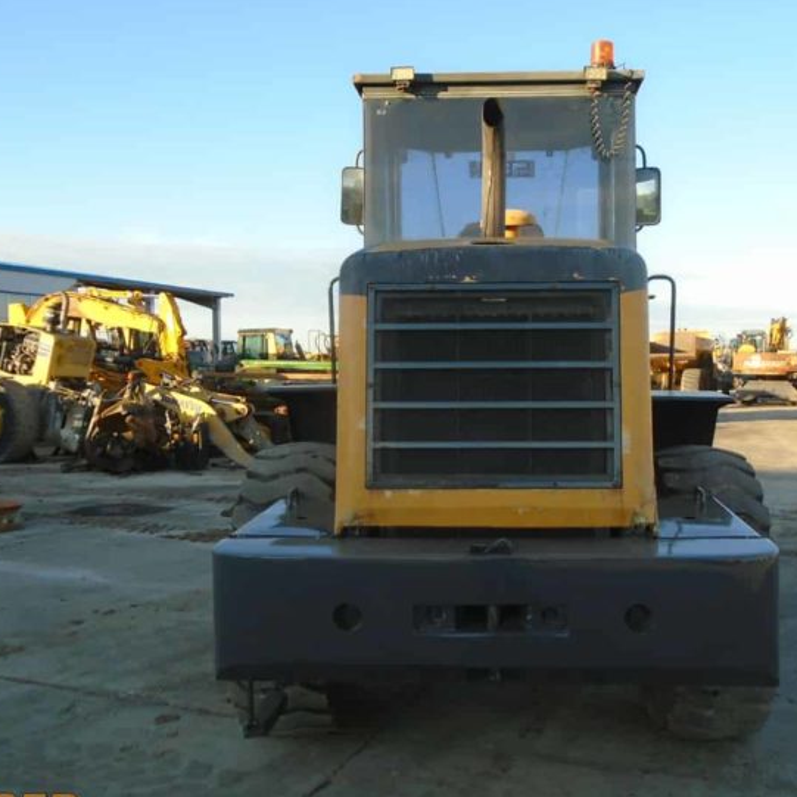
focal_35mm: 34
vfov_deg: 48.4
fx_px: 886
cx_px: 473
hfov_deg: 48.2
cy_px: 393
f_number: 3.2
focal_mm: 4.6
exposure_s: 1/320
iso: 100
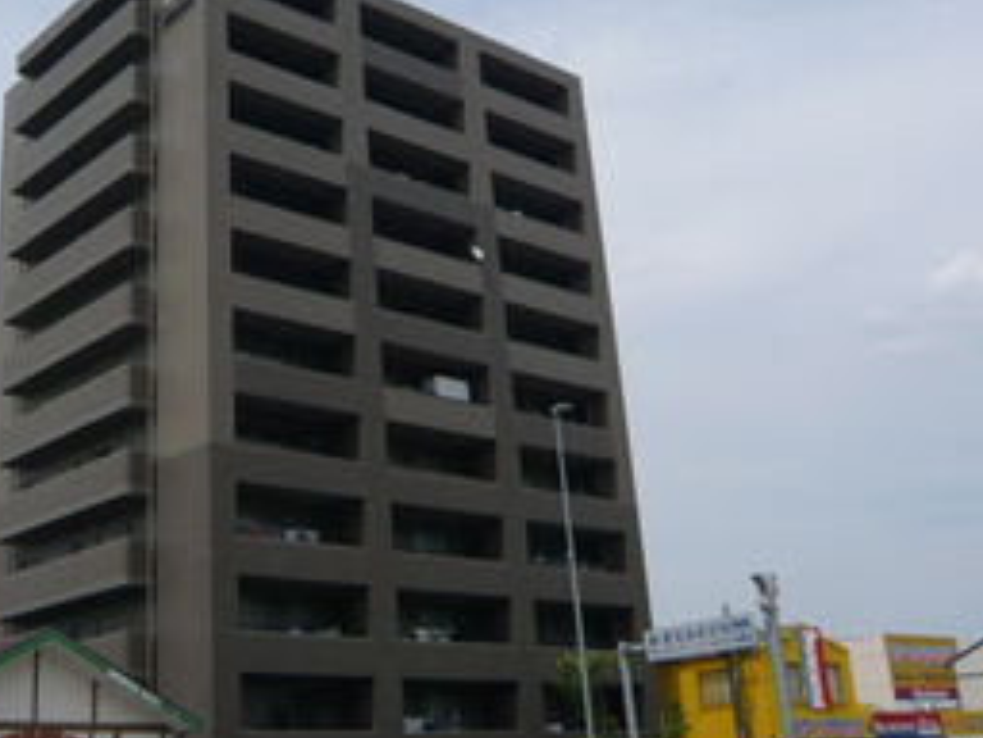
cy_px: 233
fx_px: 1306
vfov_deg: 31.2
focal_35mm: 46
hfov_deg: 40.7
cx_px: 319
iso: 100
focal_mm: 4.6
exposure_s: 1/400
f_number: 8
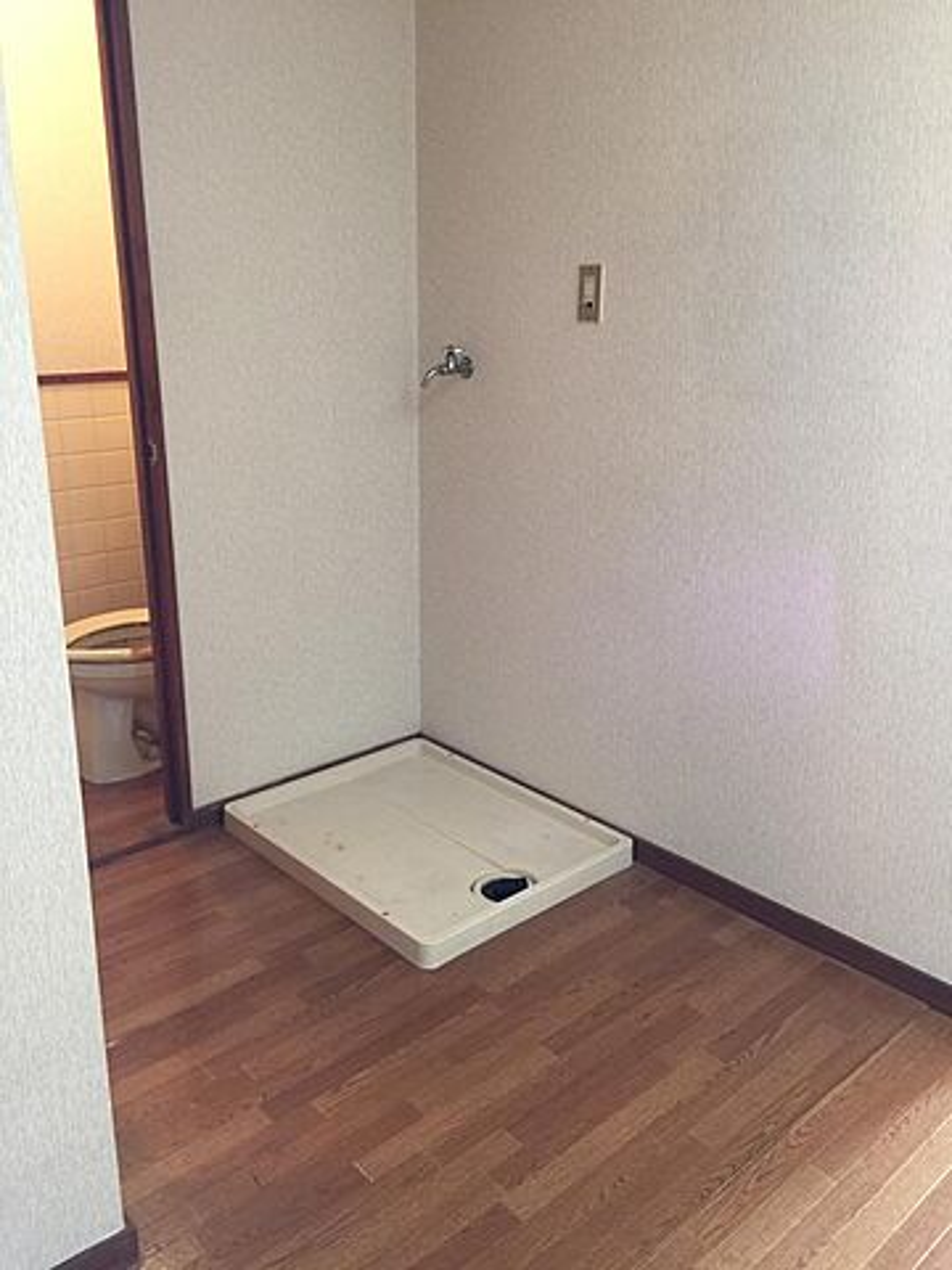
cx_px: 476
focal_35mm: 29
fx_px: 1063
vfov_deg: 61.7
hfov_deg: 48.2
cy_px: 635
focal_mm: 4.15
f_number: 2.2
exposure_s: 1/15
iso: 80
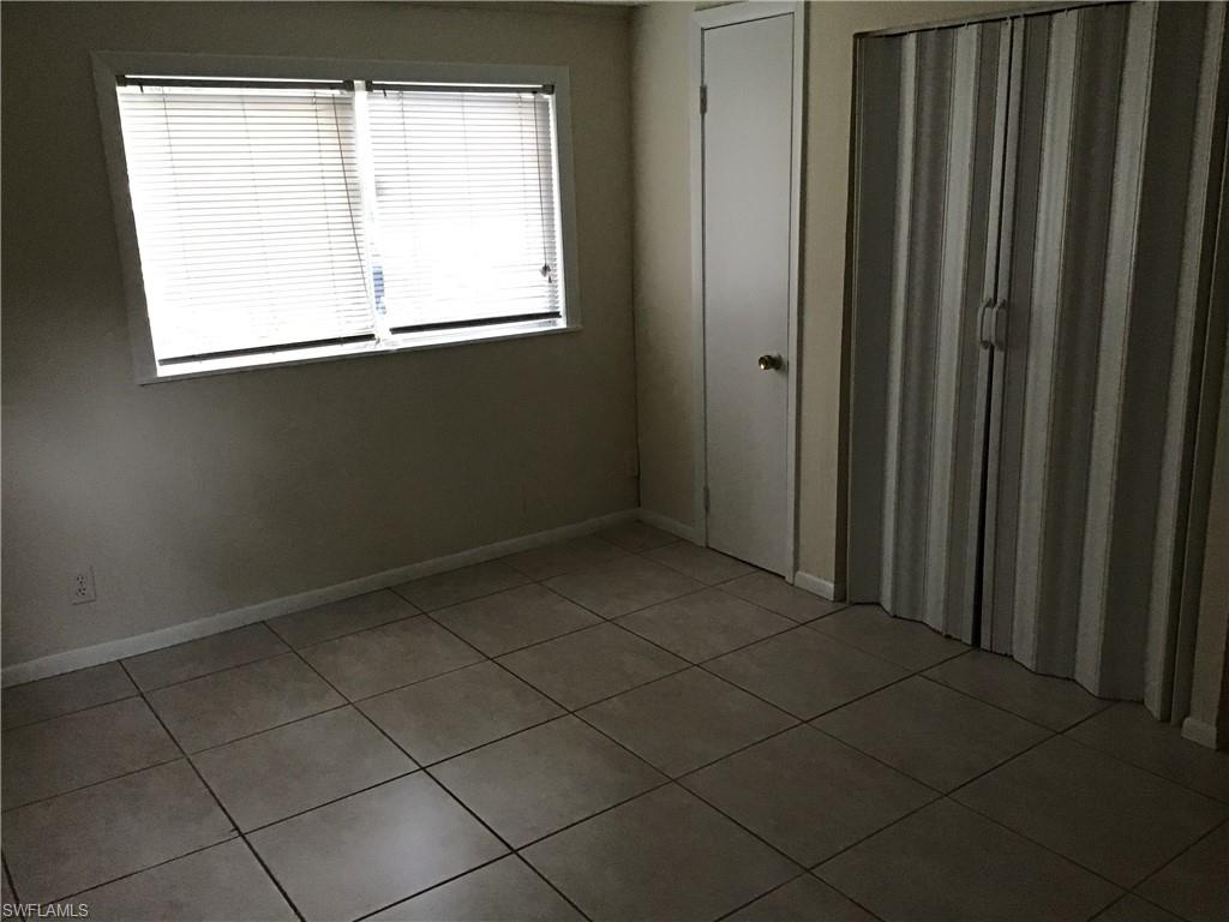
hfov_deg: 58.4
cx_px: 614
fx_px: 1101
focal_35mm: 31
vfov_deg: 45.4
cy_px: 461
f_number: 2.4
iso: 200
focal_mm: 3.3
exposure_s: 1/24
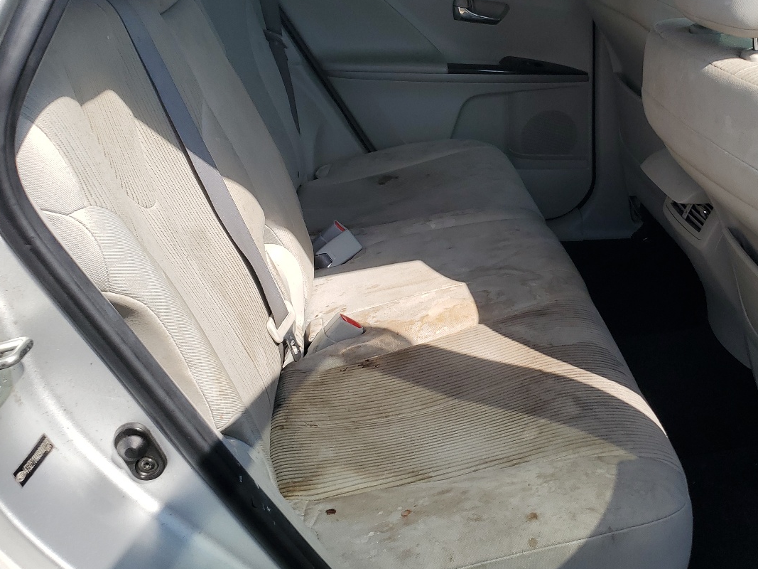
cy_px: 191
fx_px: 854
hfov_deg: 47.5
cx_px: 470
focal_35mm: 39
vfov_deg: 36.4
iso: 50
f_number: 1.5
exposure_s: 1/2000
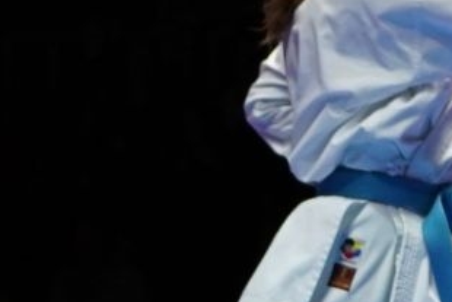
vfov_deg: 2.3
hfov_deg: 3.3
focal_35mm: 610
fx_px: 7662
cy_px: 194
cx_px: 1263
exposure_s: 1/200
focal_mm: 70
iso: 800
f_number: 2.8
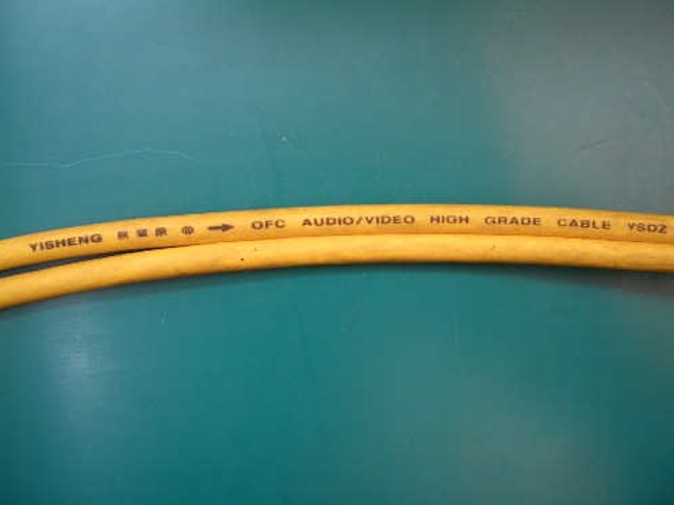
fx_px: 701
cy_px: 248
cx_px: 341
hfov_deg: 51.4
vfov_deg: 39.6
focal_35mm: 36
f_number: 2.6
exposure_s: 1/10
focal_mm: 5.8
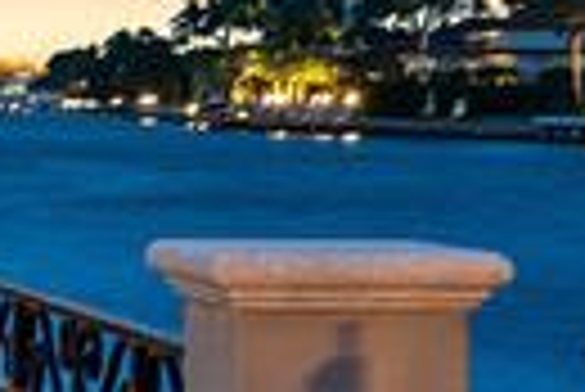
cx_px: -598
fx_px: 2945
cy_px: 126
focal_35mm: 181
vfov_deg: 7.6
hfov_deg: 10.4
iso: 160
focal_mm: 23
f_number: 8
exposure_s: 6
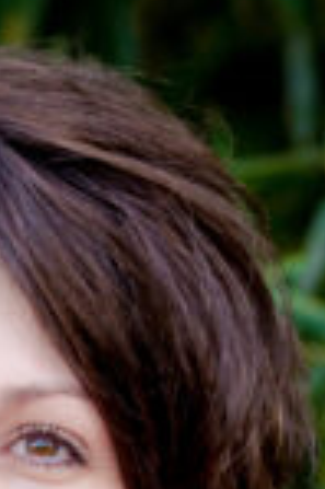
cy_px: 893
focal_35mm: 722
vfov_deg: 2.8
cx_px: -130
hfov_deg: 1.9
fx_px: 9799
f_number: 4.5
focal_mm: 105
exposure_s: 1/250
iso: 640
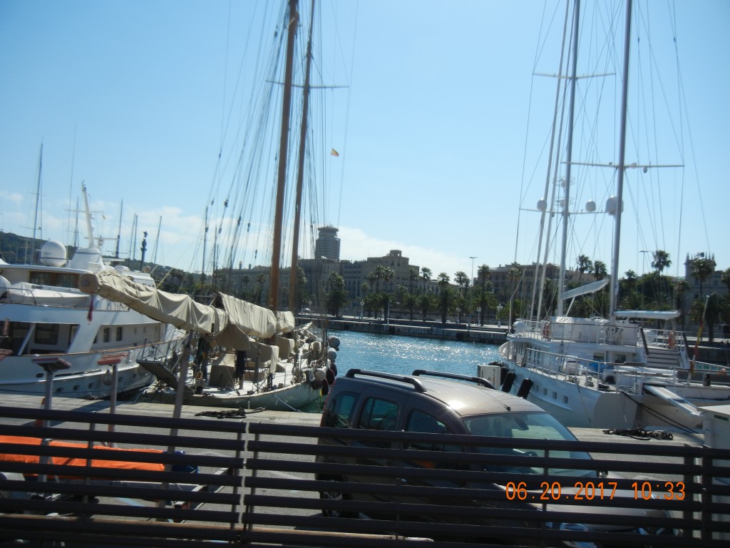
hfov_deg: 60.0
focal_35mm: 30
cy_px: 274
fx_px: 633
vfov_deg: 46.8
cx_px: 365
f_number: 7
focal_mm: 5.4
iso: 160
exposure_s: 1/653
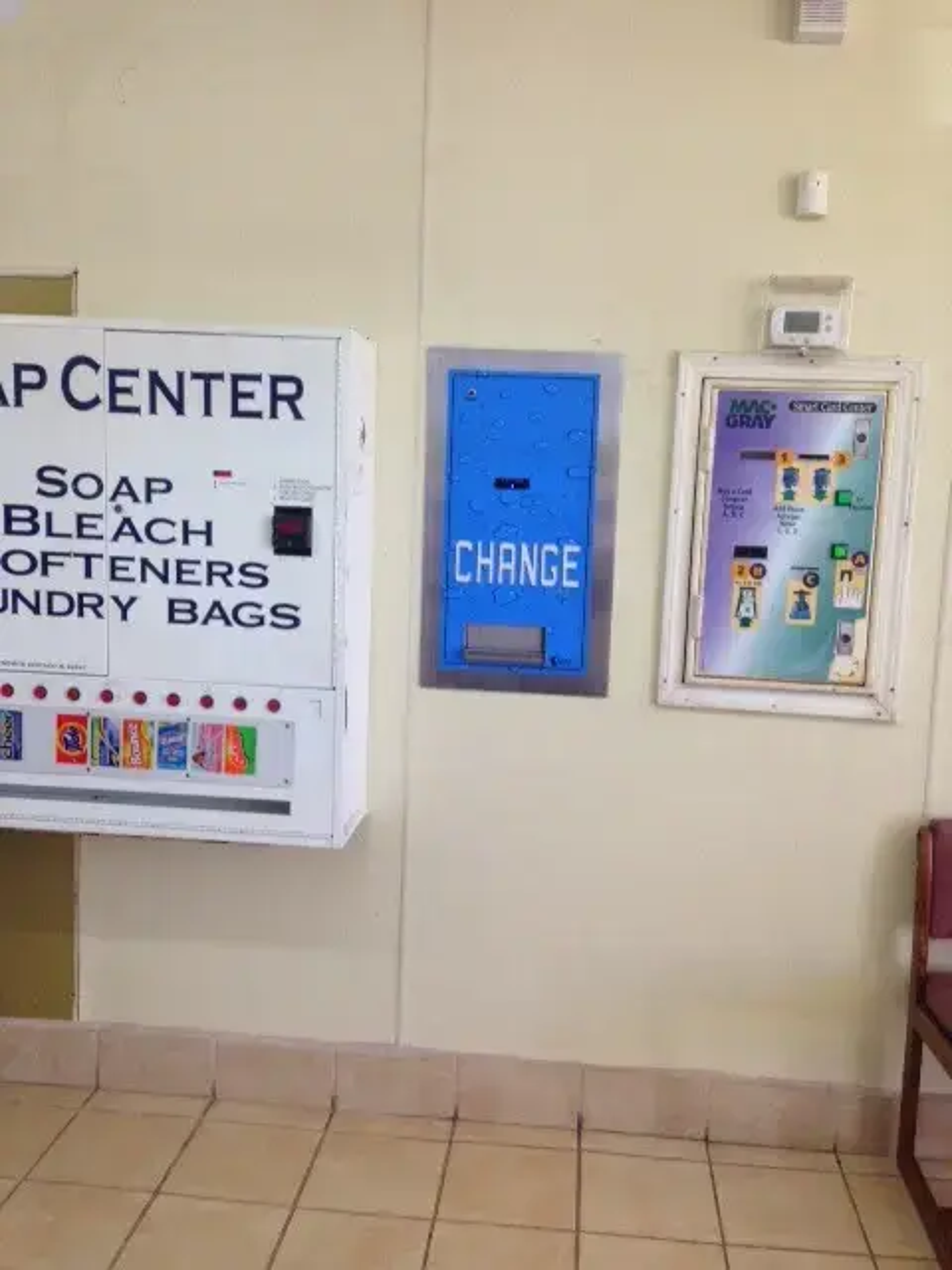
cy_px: 635
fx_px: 1210
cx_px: 476
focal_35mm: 33
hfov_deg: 42.9
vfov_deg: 55.4
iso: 80
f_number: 2.4
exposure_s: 1/120
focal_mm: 4.13
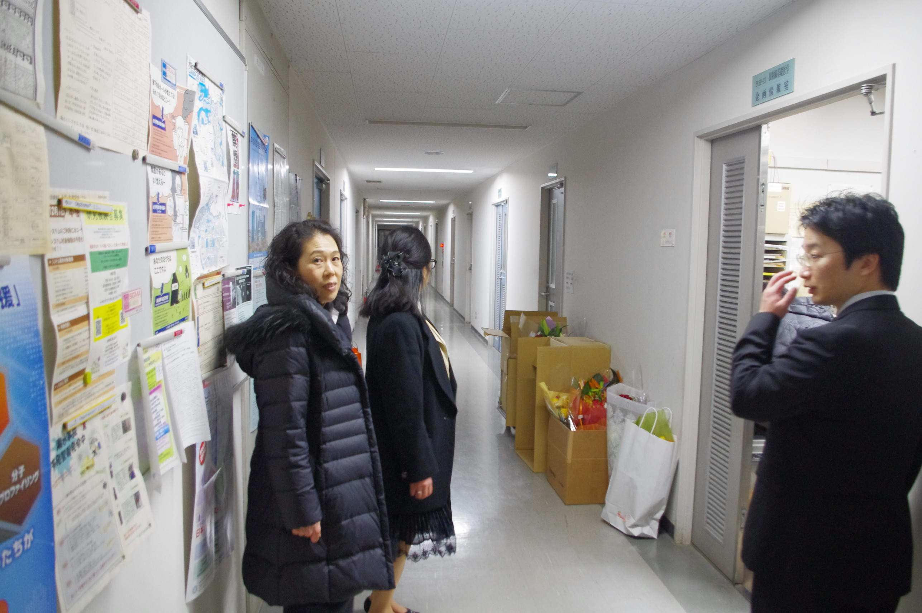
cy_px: 306
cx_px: 461
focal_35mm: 27
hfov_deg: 67.4
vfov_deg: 47.8
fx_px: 691
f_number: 4.5
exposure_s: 1/40
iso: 2000
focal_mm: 18
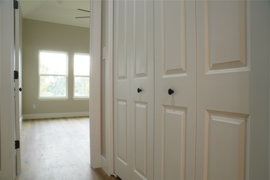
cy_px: 90
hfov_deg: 73.7
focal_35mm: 24
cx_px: 135
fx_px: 180
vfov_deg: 53.1
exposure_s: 1/200
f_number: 4.5
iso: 2500
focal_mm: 24
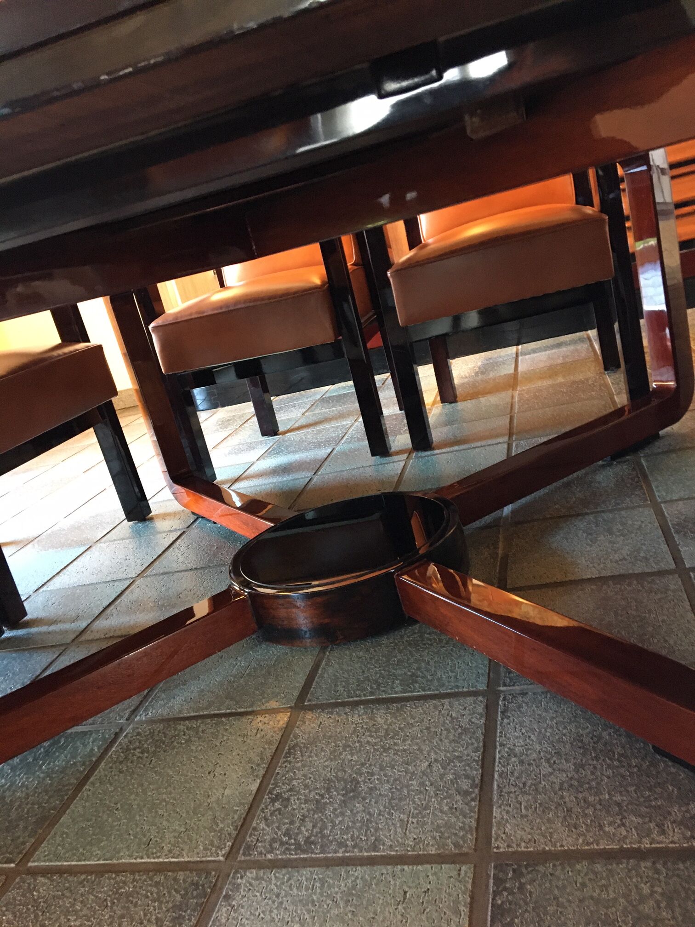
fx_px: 776
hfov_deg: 48.2
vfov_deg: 61.7
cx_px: 348
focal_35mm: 29
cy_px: 464
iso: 200
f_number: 2.2
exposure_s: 1/17
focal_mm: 4.15
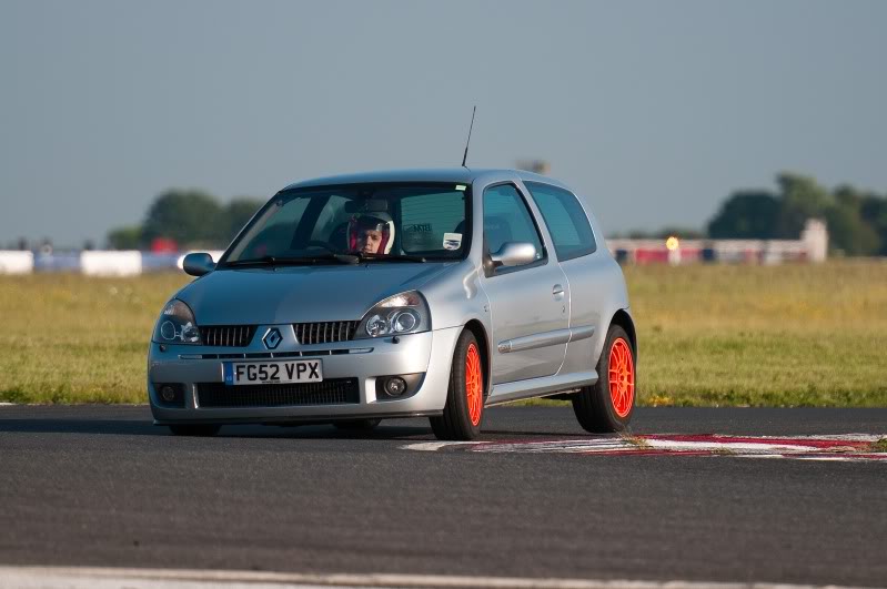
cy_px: 294
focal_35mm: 510
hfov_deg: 4.0
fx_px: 12553
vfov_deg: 2.7
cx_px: 444
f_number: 4.8
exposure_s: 1/1000
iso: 200
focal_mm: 340
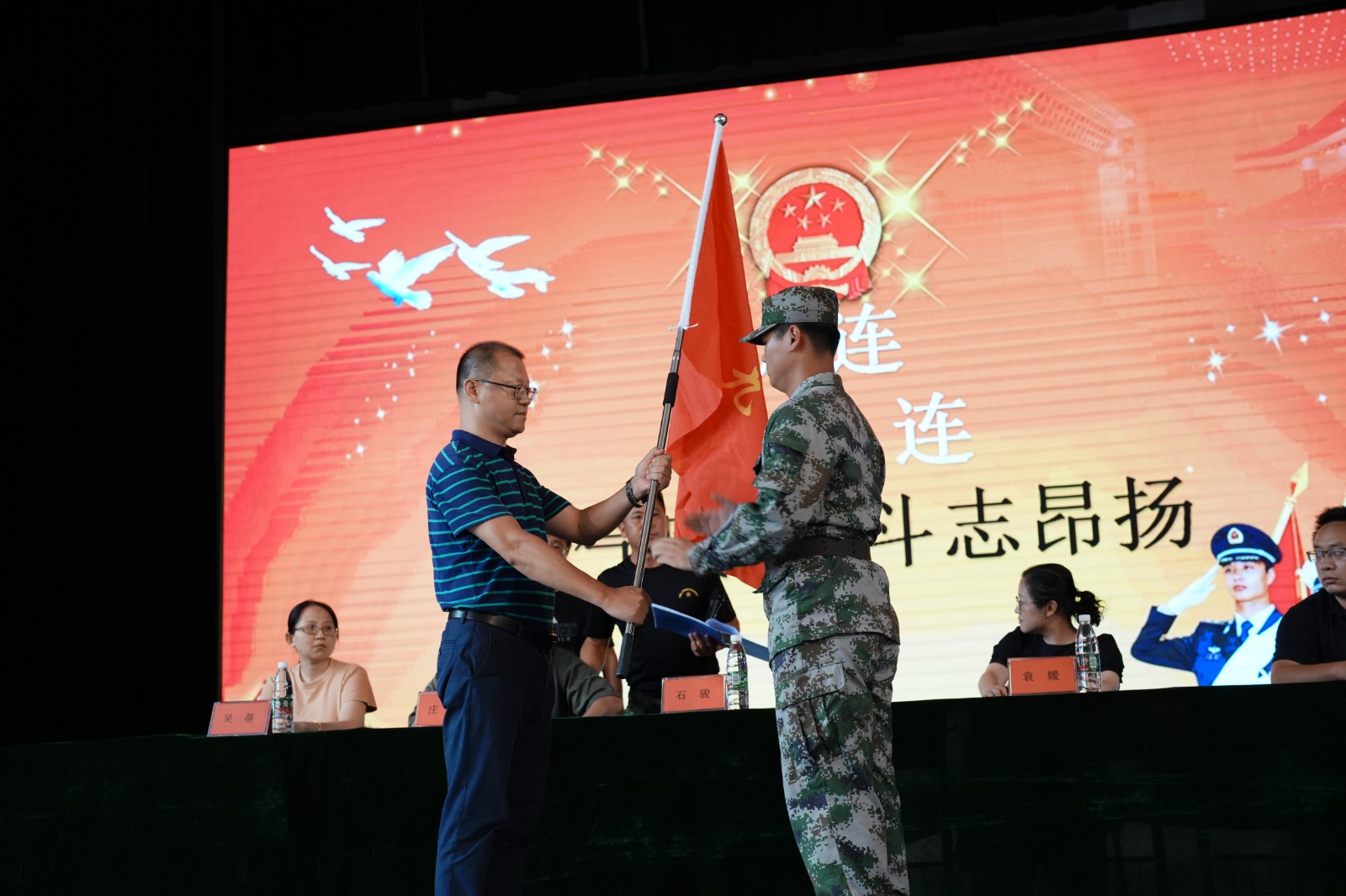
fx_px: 1869
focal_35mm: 50
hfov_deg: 39.6
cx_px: 673
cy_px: 448
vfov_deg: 27.0
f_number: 4
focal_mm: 50
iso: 800
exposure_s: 1/200
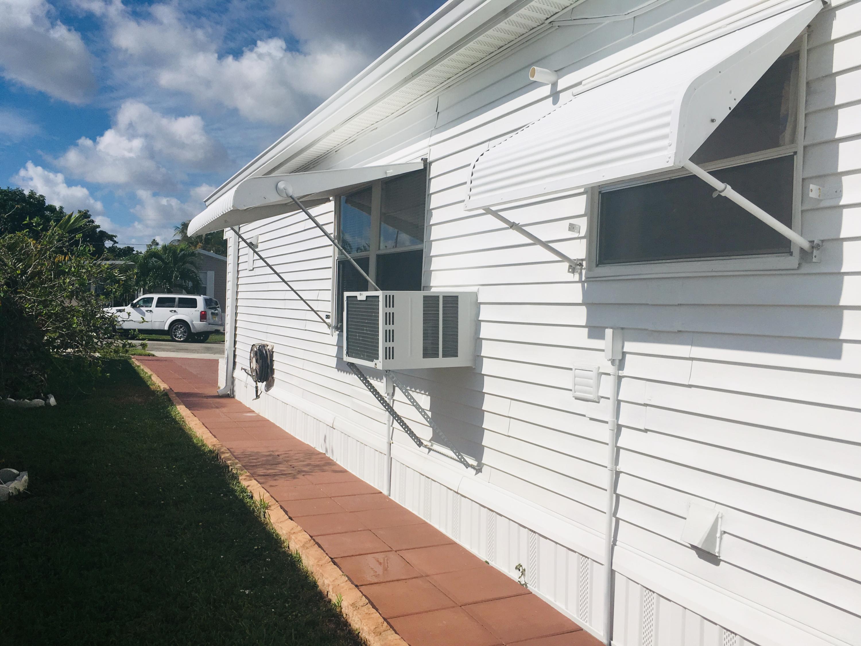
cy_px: 323
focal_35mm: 29
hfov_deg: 61.7
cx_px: 430
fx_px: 721
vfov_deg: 48.2
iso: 25
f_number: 2.2
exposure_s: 1/5917
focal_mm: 4.15
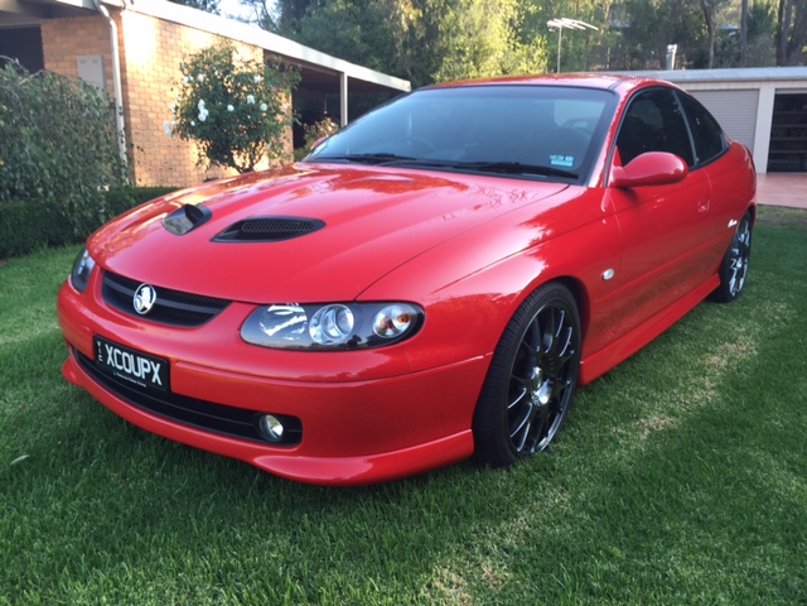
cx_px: 404
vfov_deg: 48.2
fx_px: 676
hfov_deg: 61.7
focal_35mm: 29
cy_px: 303
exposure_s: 1/126
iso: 32
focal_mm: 4.15
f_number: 2.2
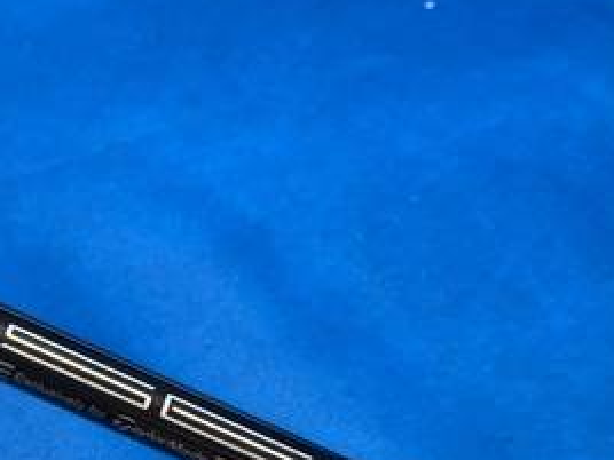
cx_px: -18
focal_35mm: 62
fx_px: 1100
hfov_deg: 28.9
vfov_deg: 23.6
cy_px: 302
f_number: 1.8
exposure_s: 1/60
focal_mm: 4.25
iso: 100
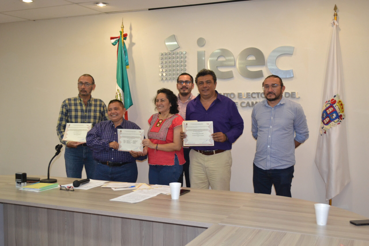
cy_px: 123
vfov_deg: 31.9
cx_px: 184
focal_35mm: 42
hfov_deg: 46.4
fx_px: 430
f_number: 4.5
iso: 1800
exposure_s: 1/60
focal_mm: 28
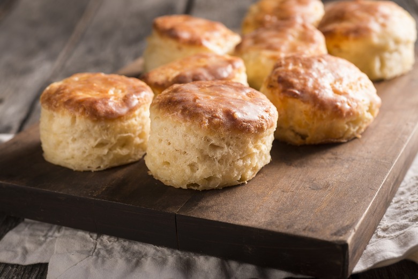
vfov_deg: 22.7
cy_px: 140
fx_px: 697
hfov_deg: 33.4
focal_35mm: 60
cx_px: 209
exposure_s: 1/200
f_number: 9
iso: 200
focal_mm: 60
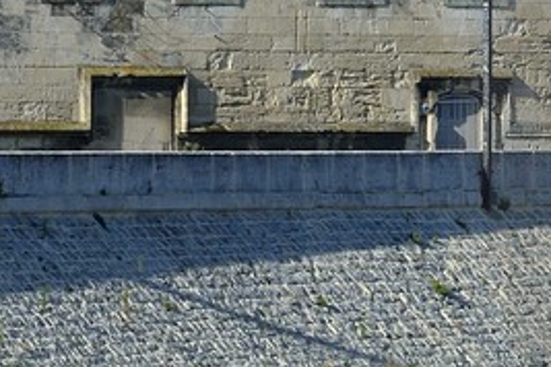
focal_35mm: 1200
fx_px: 18365
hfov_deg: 1.7
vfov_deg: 1.1
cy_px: 56
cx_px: 1310
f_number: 13
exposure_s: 1/250
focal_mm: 200
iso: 200
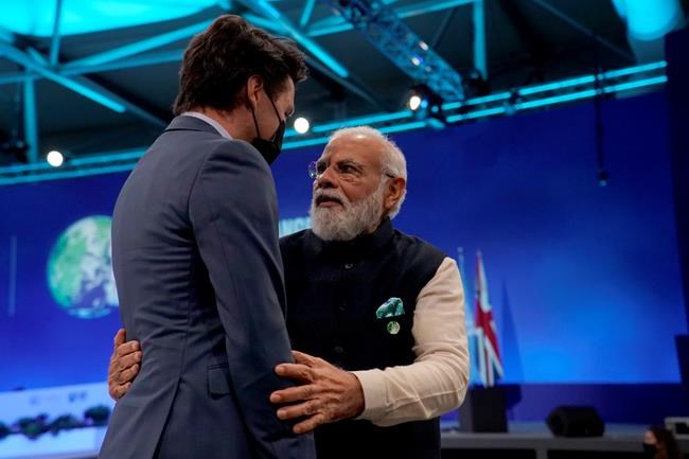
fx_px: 1033
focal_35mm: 54
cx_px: 344
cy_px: 230
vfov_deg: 25.0
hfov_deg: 36.9
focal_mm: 54
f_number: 4
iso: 4000
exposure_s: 1/500
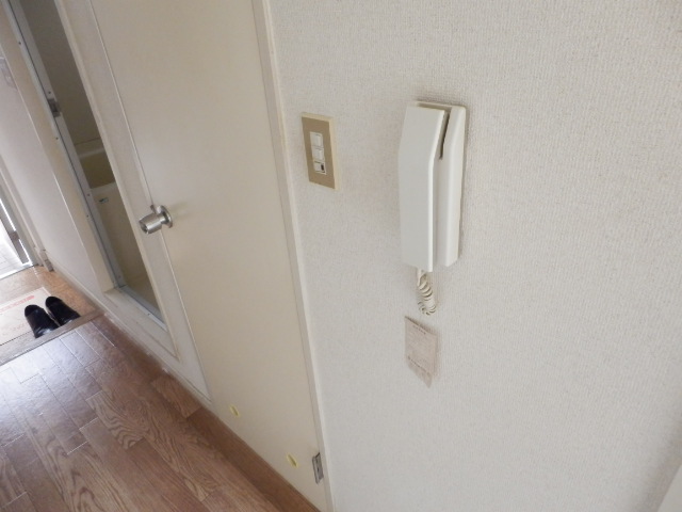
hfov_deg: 71.6
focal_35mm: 24
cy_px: 256
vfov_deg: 56.8
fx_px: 473
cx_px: 341
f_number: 3
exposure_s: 1/25
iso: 800
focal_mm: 4.2
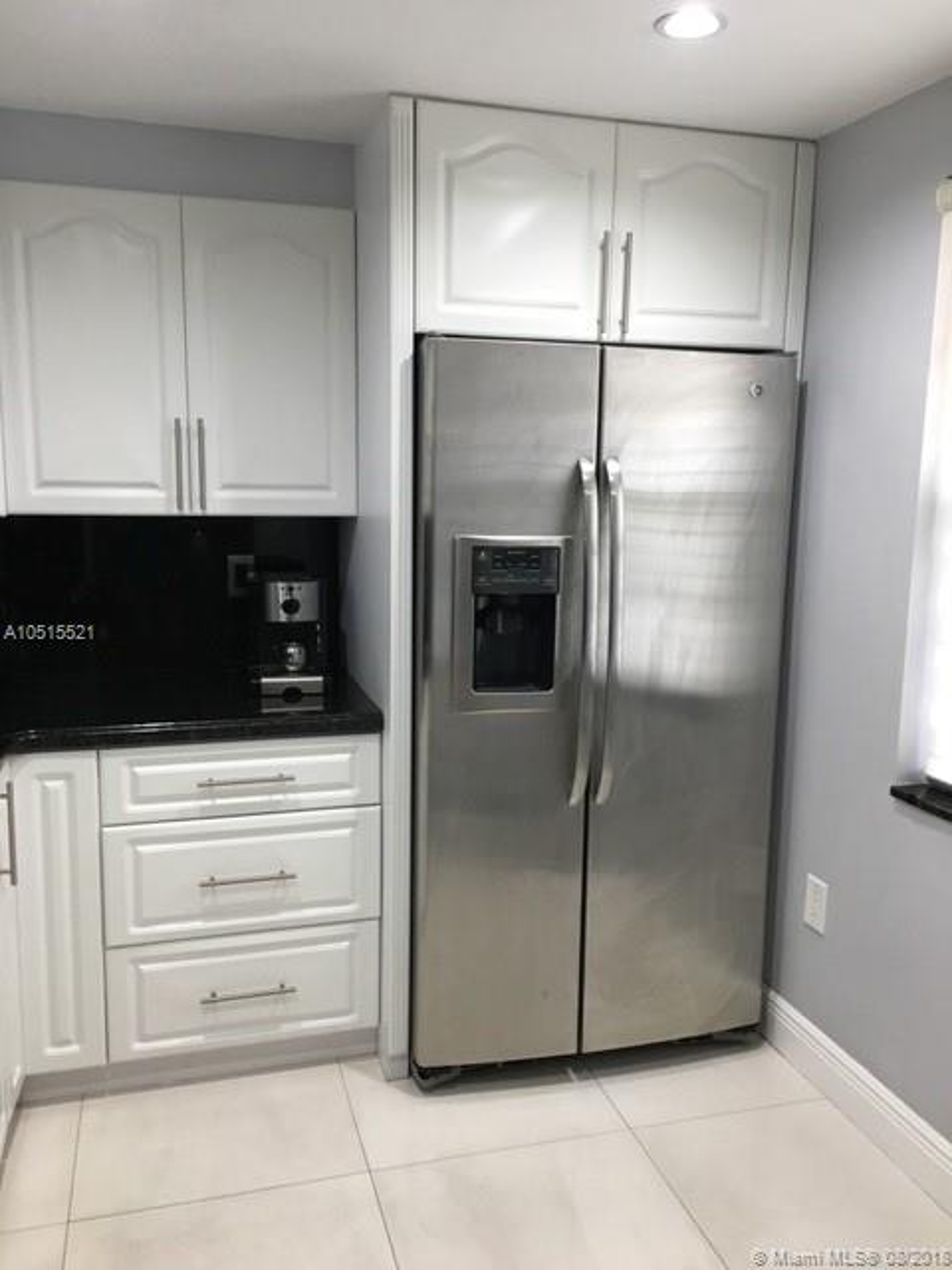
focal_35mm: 29
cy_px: 635
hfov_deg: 48.2
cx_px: 476
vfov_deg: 61.7
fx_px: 1063
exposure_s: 1/30
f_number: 2.2
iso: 100
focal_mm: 4.15
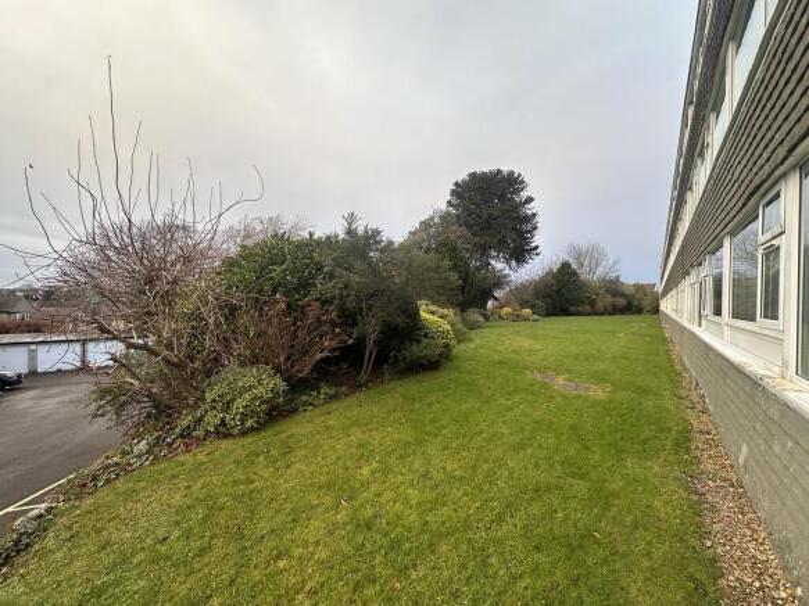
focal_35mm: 14
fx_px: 327
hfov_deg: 102.1
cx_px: 404
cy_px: 303
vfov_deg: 85.7
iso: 40
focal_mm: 2.22
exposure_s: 1/101
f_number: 2.2
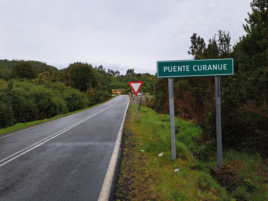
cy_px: 100
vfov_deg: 56.8
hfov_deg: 71.6
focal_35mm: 24
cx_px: 134
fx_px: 186
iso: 50
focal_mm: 5.23
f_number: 1.8
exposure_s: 1/678
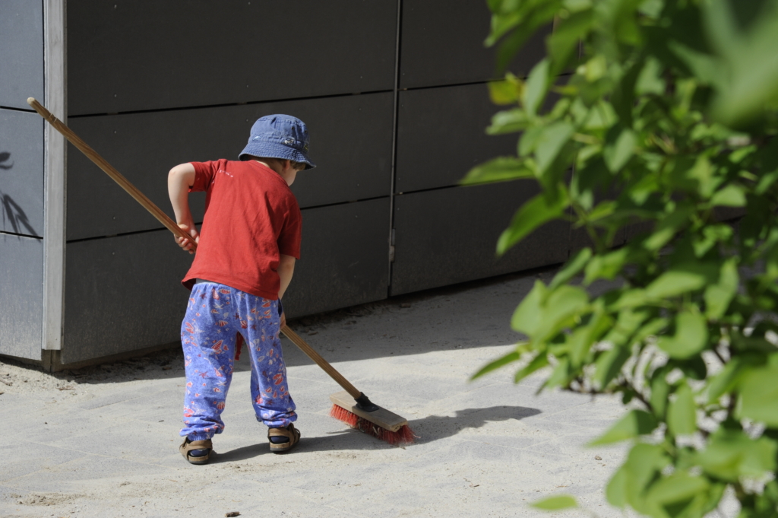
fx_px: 2591
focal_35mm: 120
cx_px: 389
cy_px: 259
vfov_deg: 11.4
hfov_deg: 17.1
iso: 640
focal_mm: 120
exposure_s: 1/1250
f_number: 8
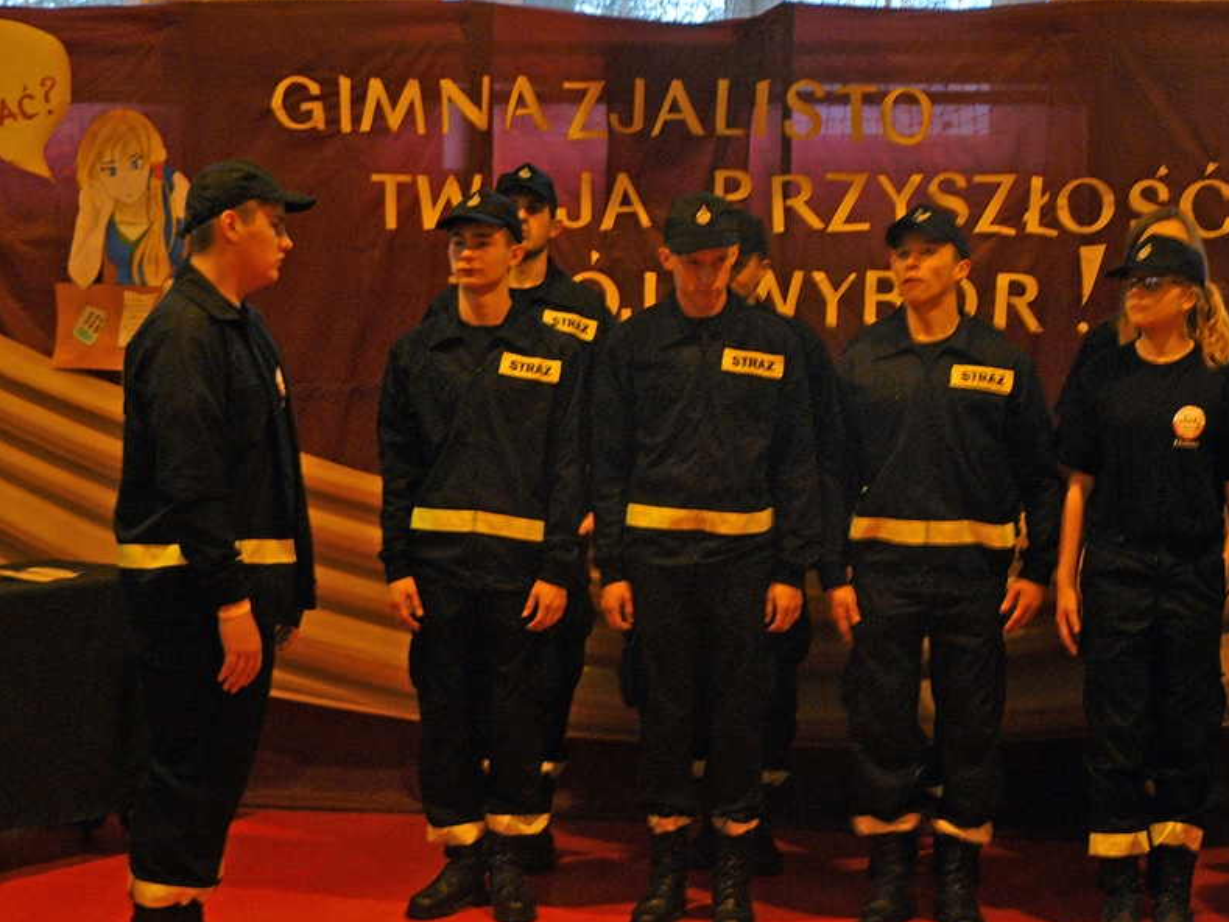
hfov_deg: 26.3
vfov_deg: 19.9
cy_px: 458
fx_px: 2628
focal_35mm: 74
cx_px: 622
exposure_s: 1/30
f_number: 3.2
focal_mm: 10.2
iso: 200
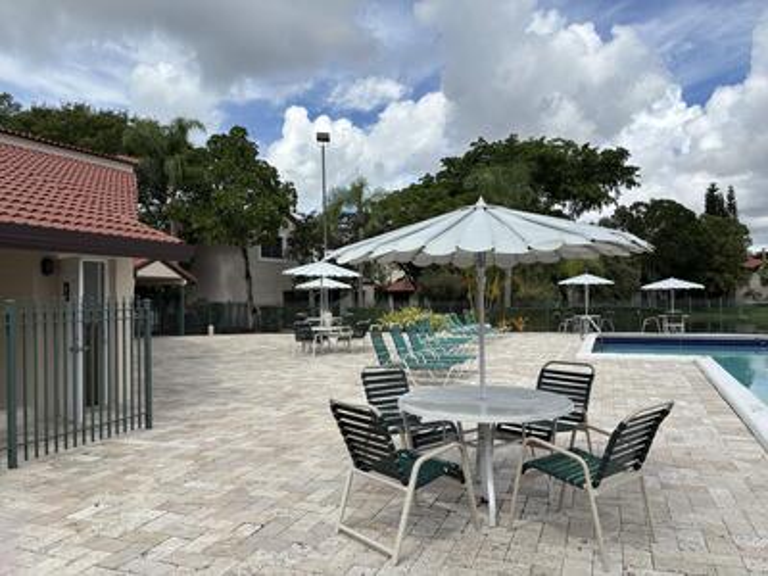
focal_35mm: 26
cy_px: 288
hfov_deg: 67.3
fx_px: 577
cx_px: 384
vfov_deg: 53.1
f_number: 1.6
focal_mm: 5.96
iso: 50
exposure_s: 1/3937
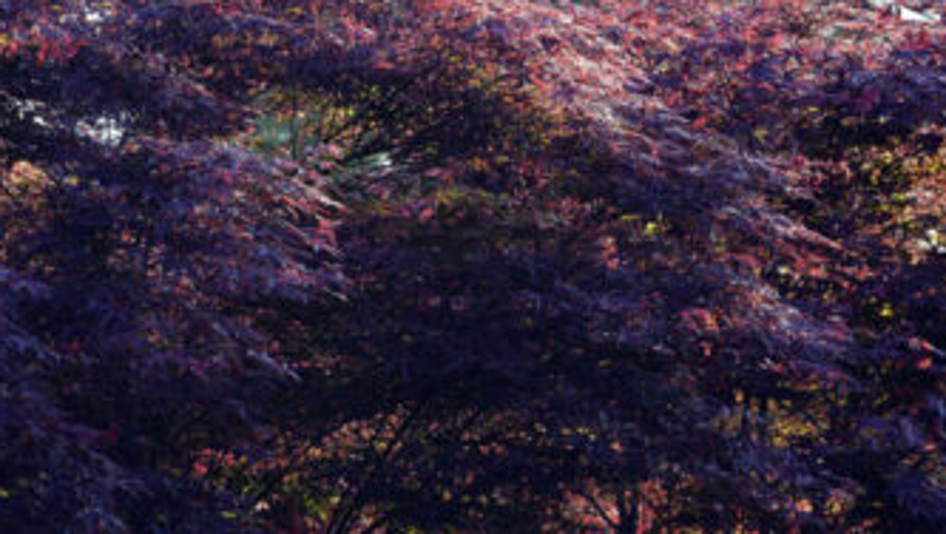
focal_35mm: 362
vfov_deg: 3.4
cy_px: 514
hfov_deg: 6.0
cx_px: 236
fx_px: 9088
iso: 200
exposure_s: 1/80
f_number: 8
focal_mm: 150
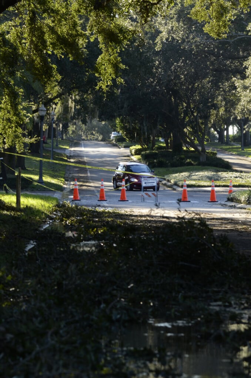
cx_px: 126
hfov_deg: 7.3
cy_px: 189
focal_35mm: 188
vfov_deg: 11.0
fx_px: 1970
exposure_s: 1/320
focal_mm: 125
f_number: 8
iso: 640
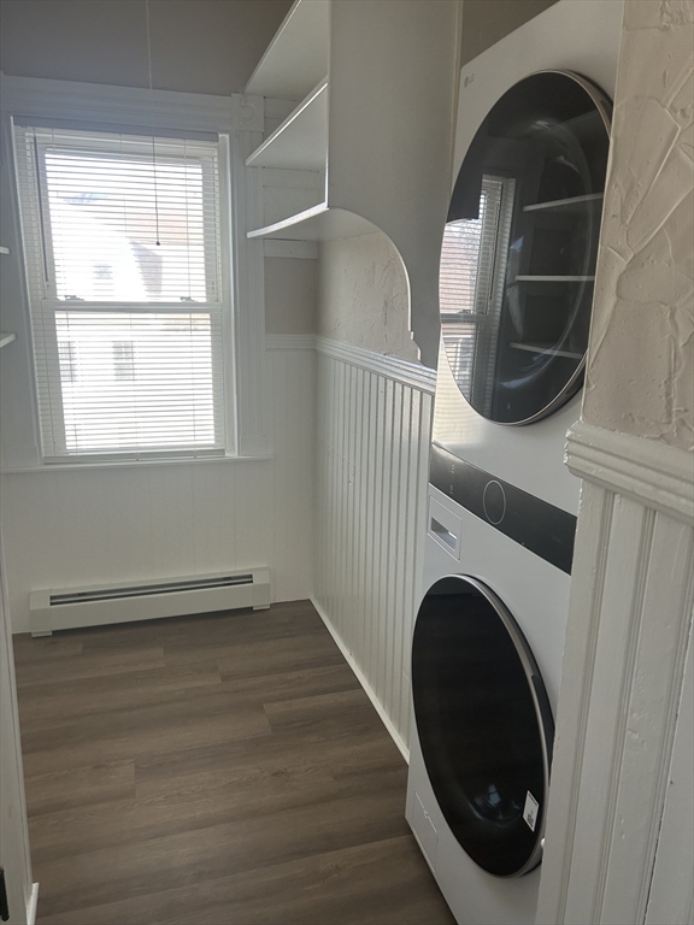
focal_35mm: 26
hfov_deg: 53.1
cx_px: 347
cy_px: 462
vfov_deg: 67.3
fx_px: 695
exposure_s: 1/121
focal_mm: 5.7
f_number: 1.5
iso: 100
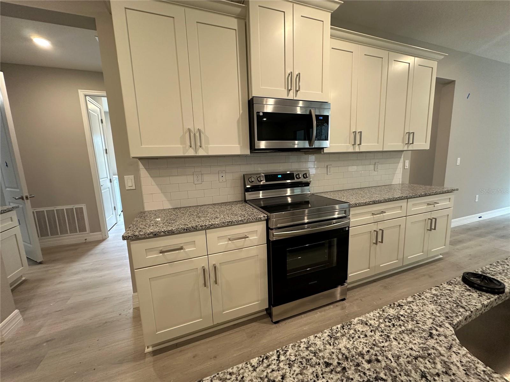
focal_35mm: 14
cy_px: 191
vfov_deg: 85.7
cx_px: 255
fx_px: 206
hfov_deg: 102.1
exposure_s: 1/60
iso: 200
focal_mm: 2.22
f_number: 2.2
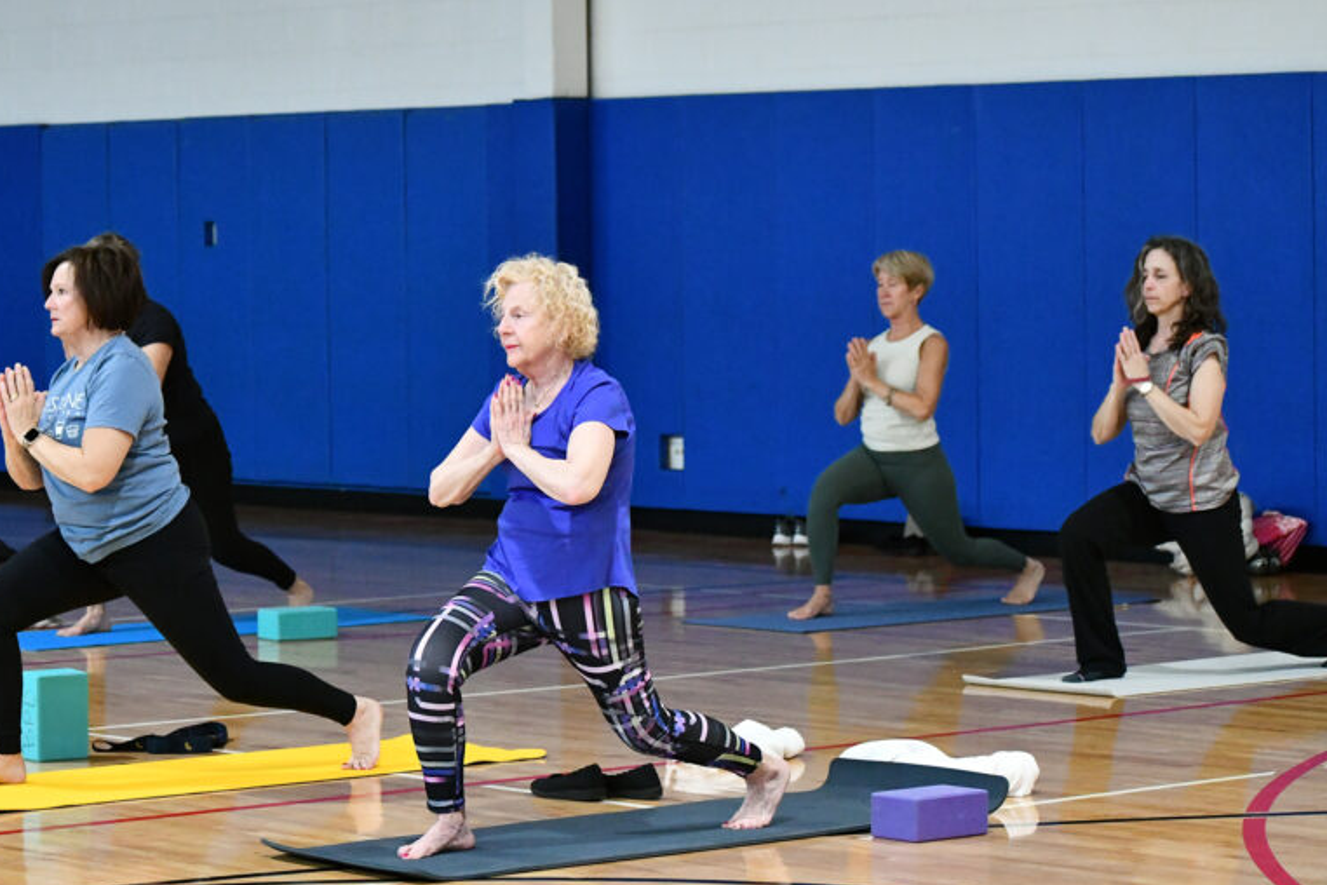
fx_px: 4607
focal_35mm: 125
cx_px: 463
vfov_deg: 11.0
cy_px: 426
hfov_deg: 16.4
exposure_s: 1/250
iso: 6400
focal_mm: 62
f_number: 4
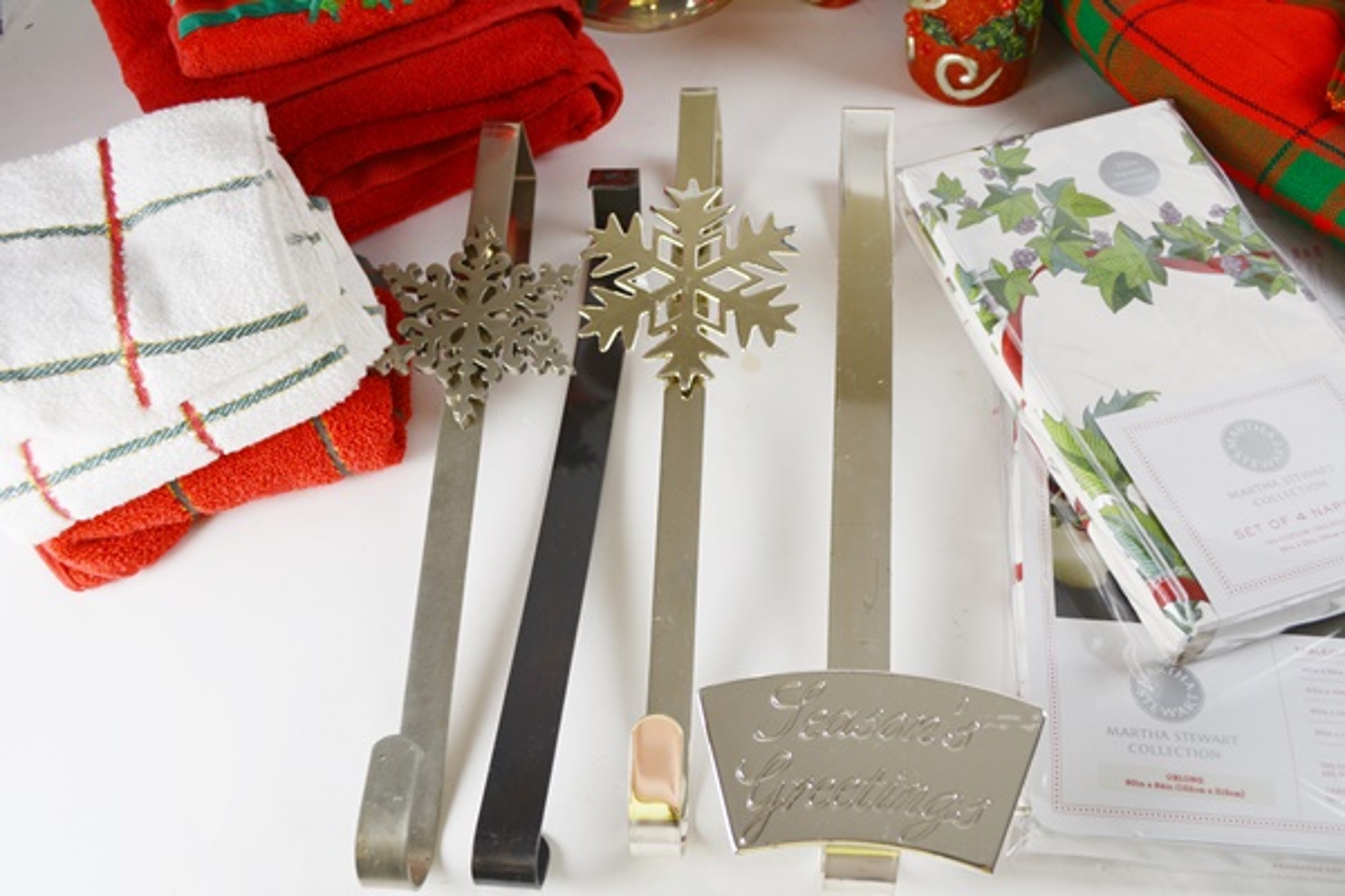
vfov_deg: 36.9
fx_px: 1345
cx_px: 672
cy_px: 448
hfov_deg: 53.1
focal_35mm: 36
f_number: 5.6
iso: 200
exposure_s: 1/125
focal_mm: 24
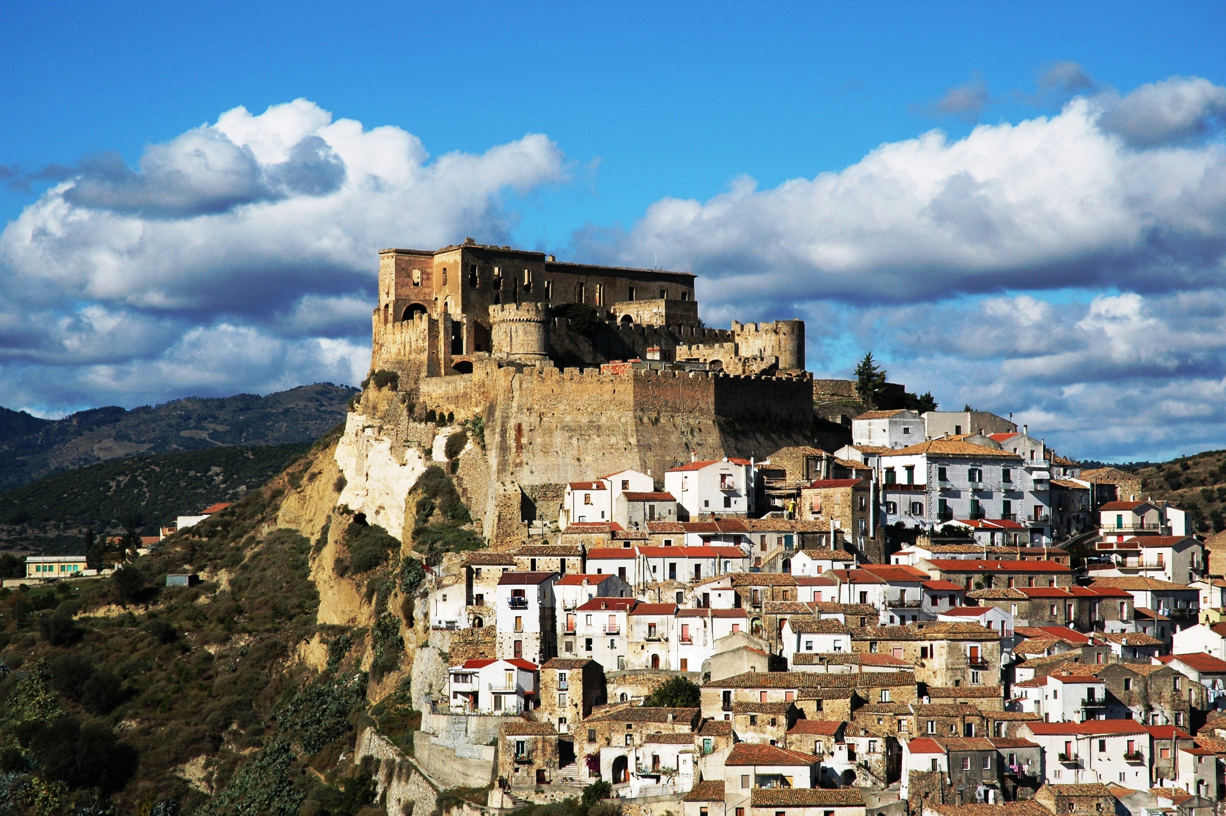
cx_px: 617
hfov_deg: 18.8
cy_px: 409
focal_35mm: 109
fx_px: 3709
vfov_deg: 12.5
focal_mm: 70
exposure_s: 1/800
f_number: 8
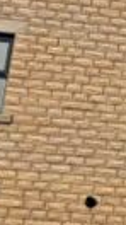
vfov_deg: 15.1
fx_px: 828
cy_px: 246
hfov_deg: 6.5
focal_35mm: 139
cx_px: 547
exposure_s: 1/1855
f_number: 1.78
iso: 100
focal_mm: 6.76
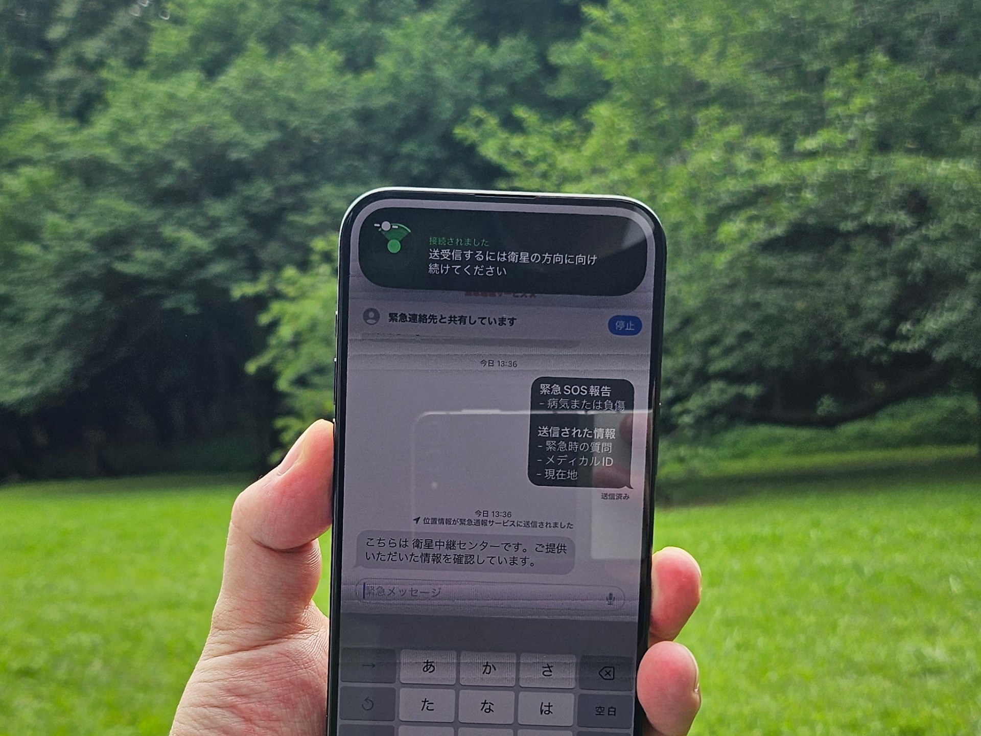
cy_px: 368
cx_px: 490
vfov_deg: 56.8
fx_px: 680
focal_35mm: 24
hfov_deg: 71.6
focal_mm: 5
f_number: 1.8
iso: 50
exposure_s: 1/2094
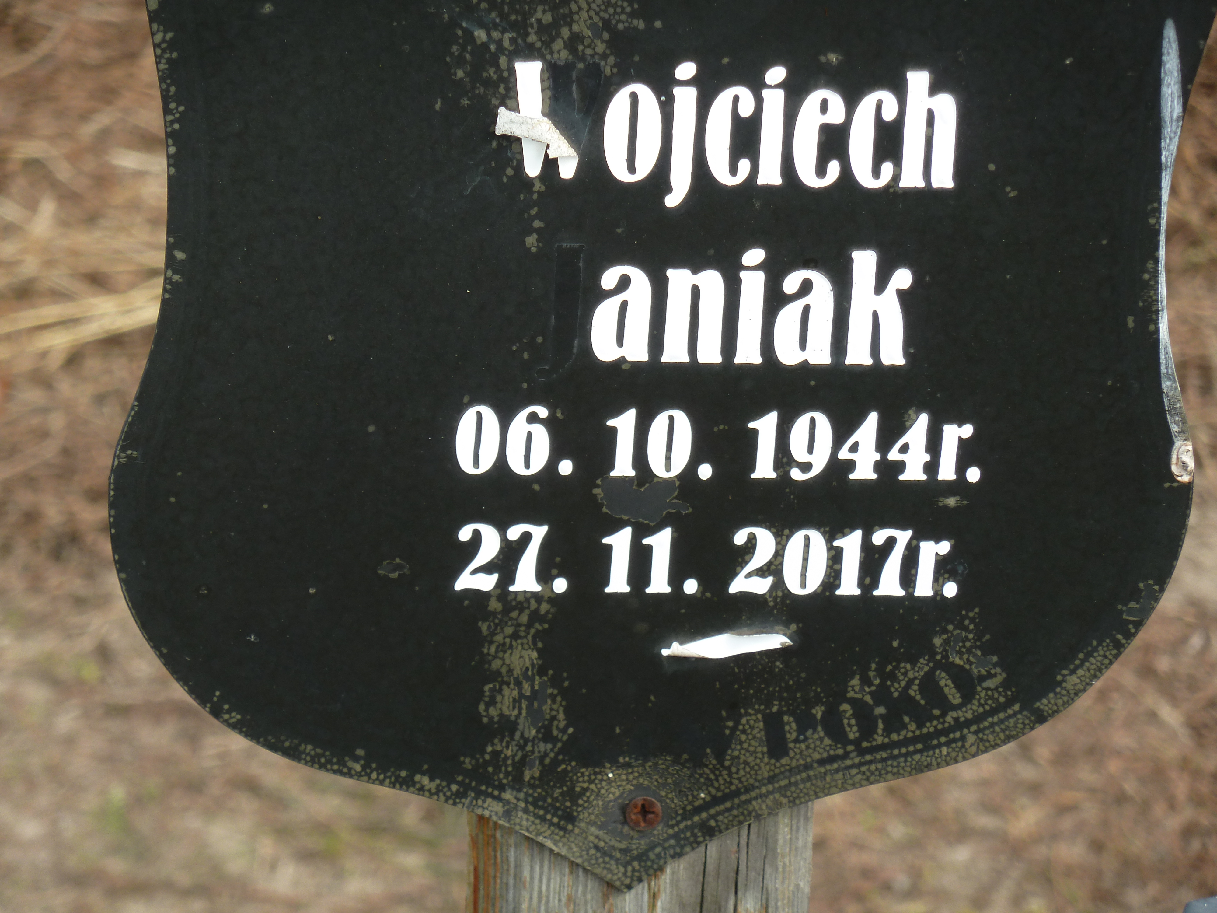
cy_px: 456
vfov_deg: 5.7
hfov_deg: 7.6
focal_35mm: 260
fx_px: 9141
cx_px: 608
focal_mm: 42.6
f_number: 4.7
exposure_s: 1/125
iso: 80
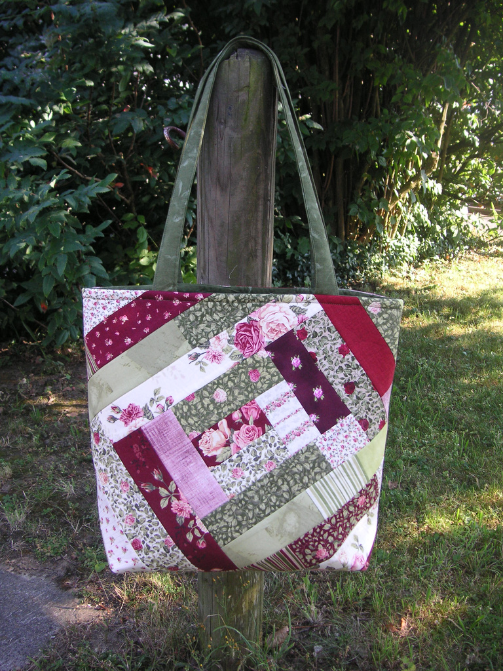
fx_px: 717
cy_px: 336
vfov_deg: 50.1
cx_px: 252
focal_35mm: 37
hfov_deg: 38.7
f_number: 2.8
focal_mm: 6.1
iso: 50
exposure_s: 1/90
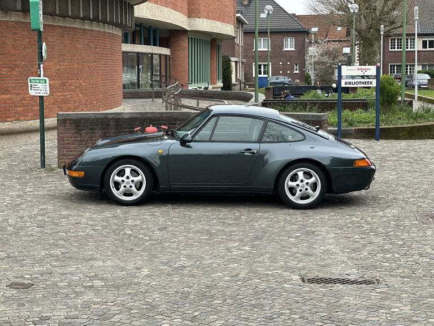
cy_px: 163
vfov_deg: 19.1
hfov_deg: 25.3
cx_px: 217
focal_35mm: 77
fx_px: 965
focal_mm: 9
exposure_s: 1/121
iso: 25
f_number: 2.8
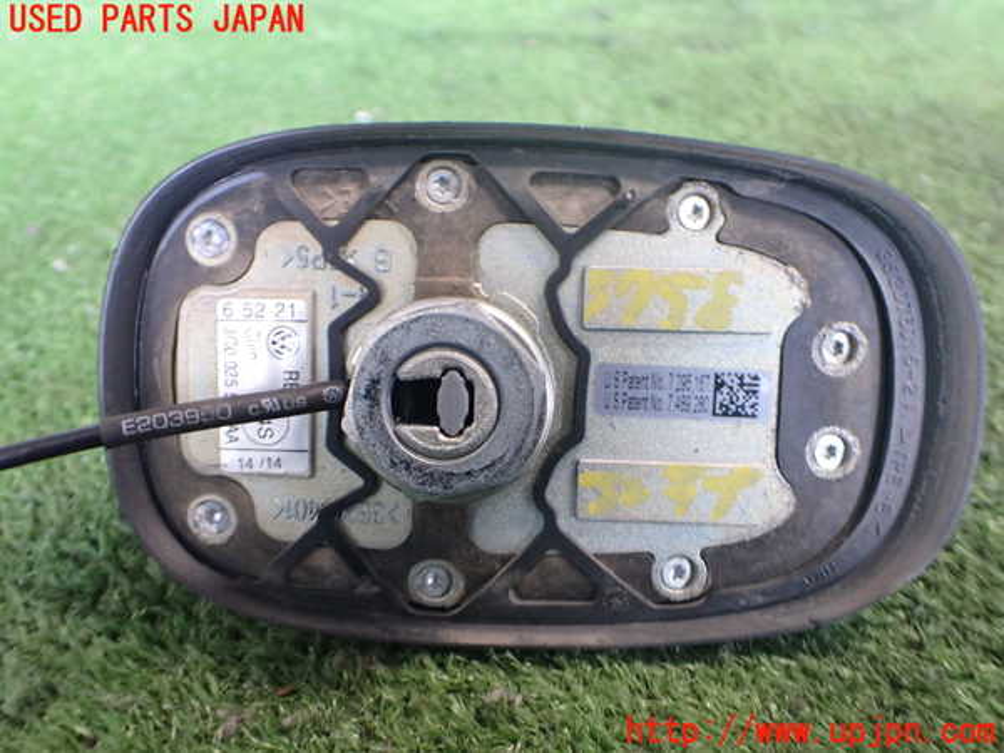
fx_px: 870
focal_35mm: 30
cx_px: 502
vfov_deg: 46.8
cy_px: 376
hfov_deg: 60.0
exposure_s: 1/40
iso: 800
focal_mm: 5.4
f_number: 2.3
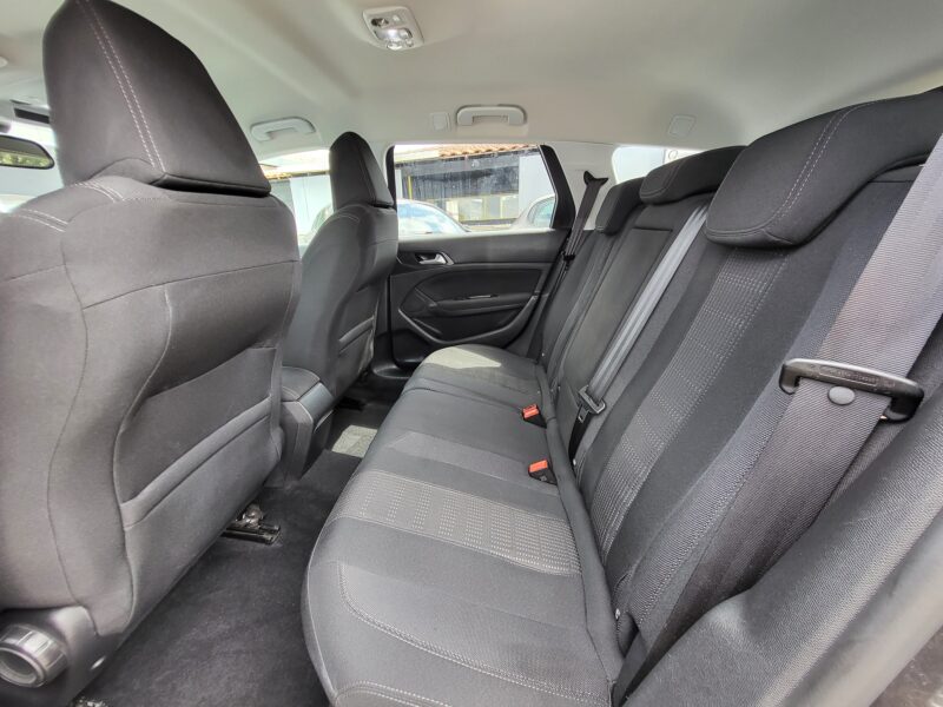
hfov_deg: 106.2
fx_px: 354
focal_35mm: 13
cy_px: 354
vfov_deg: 89.9
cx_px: 472
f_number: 2.2
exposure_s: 1/60
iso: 100
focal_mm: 1.74
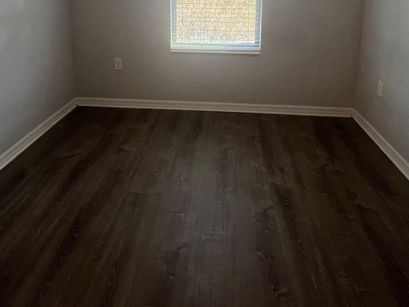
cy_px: 25
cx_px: 201
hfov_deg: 69.4
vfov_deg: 48.5
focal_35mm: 25
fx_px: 295
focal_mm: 1.57
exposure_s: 1/120
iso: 100
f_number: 1.8
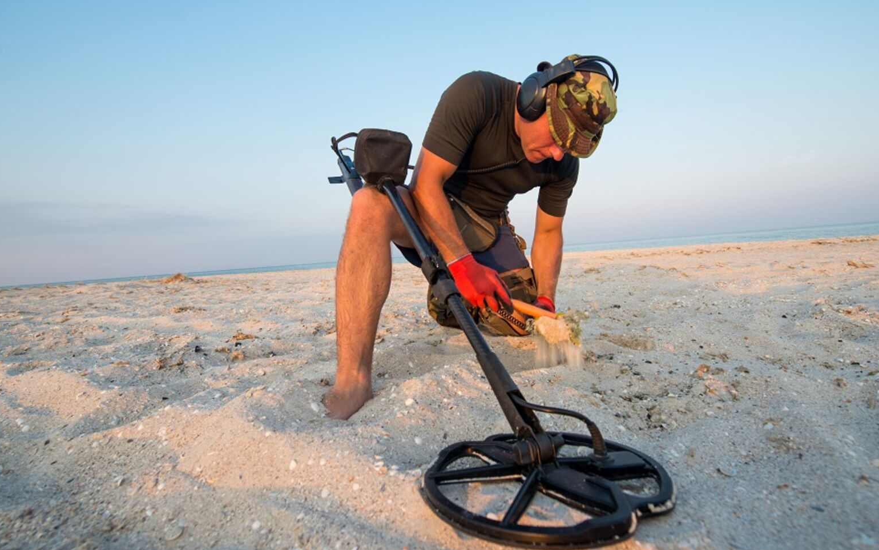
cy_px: 252
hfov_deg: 101.4
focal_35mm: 15
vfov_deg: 74.7
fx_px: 359
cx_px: 455
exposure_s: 1/80
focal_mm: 14
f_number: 7.1
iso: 200
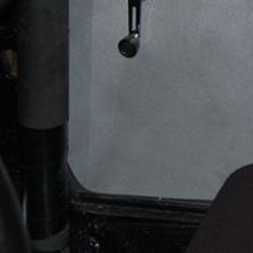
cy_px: 0
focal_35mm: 118
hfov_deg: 14.0
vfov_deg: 14.5
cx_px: 357
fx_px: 976
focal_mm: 26
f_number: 4.2
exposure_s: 1/60
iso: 400
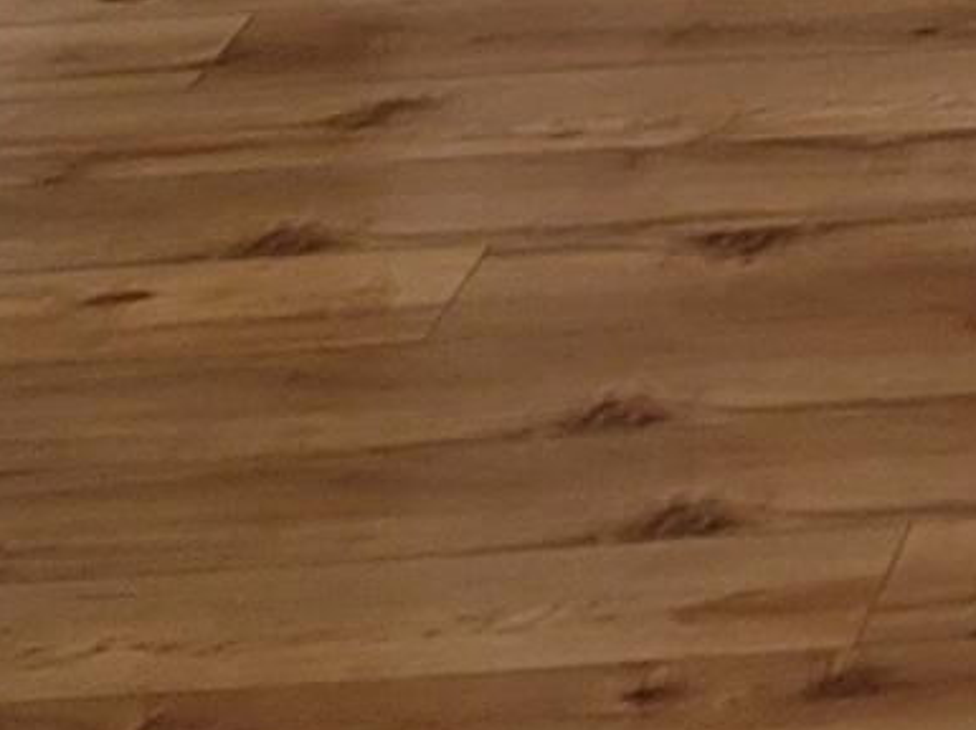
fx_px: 5493
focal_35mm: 195
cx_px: 2763
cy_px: -1577
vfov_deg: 6.8
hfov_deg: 8.7
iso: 200
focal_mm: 7
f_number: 1.8
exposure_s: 1/60
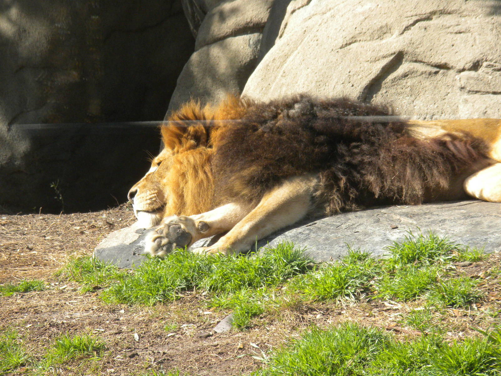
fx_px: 3445
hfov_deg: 8.3
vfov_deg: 6.2
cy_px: 188
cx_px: 250
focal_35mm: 238
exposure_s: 1/425
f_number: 5.2
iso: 183
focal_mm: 42.1
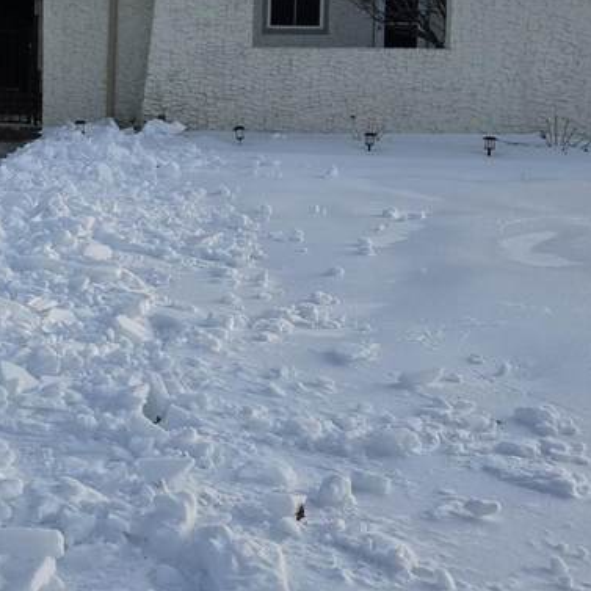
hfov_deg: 24.6
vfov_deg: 24.8
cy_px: 168
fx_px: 1333
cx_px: 119
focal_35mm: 69
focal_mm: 6.3
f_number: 1.7
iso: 80
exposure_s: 1/2593
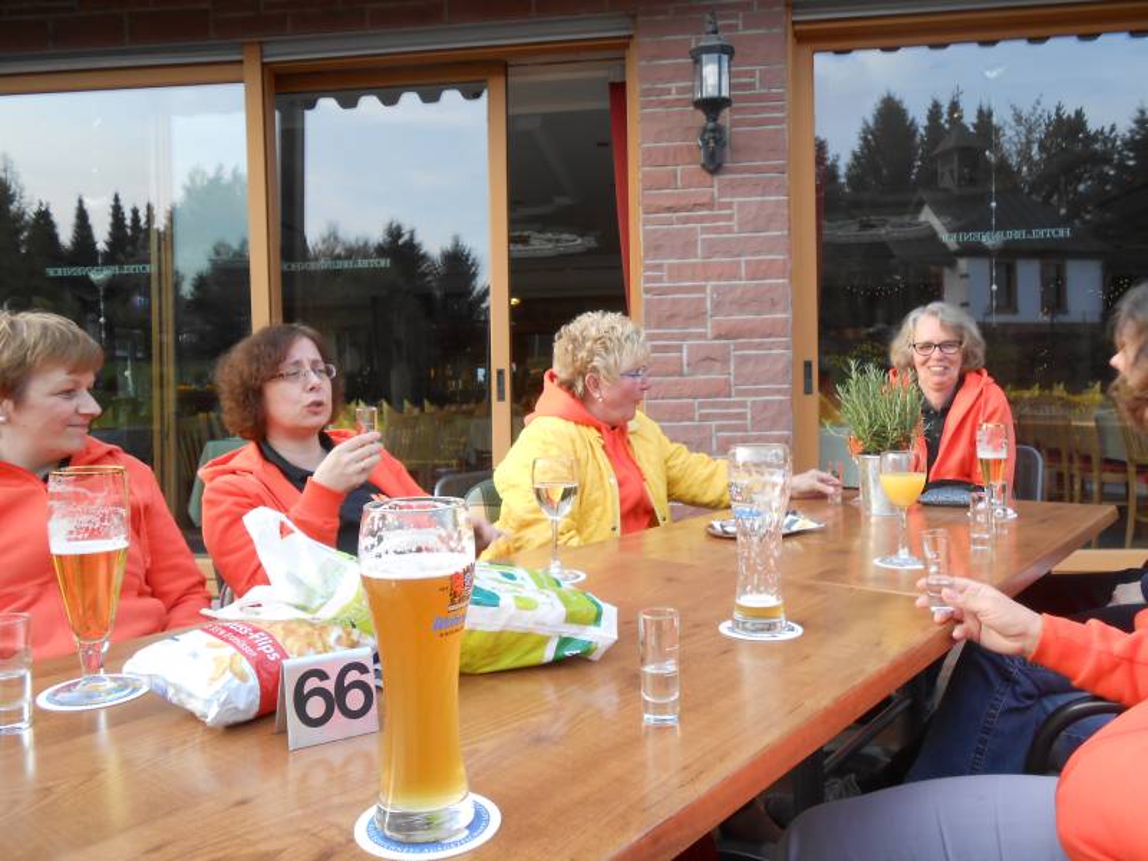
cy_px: 430
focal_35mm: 26
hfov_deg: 67.3
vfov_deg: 53.1
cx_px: 574
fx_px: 862
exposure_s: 1/50
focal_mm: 4.6
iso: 80
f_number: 3.5
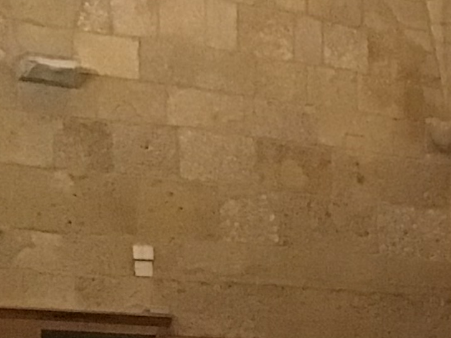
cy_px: 478
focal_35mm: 140
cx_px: 904
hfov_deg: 12.4
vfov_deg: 10.3
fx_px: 1824
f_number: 2.4
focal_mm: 3.3
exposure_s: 1/17
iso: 320
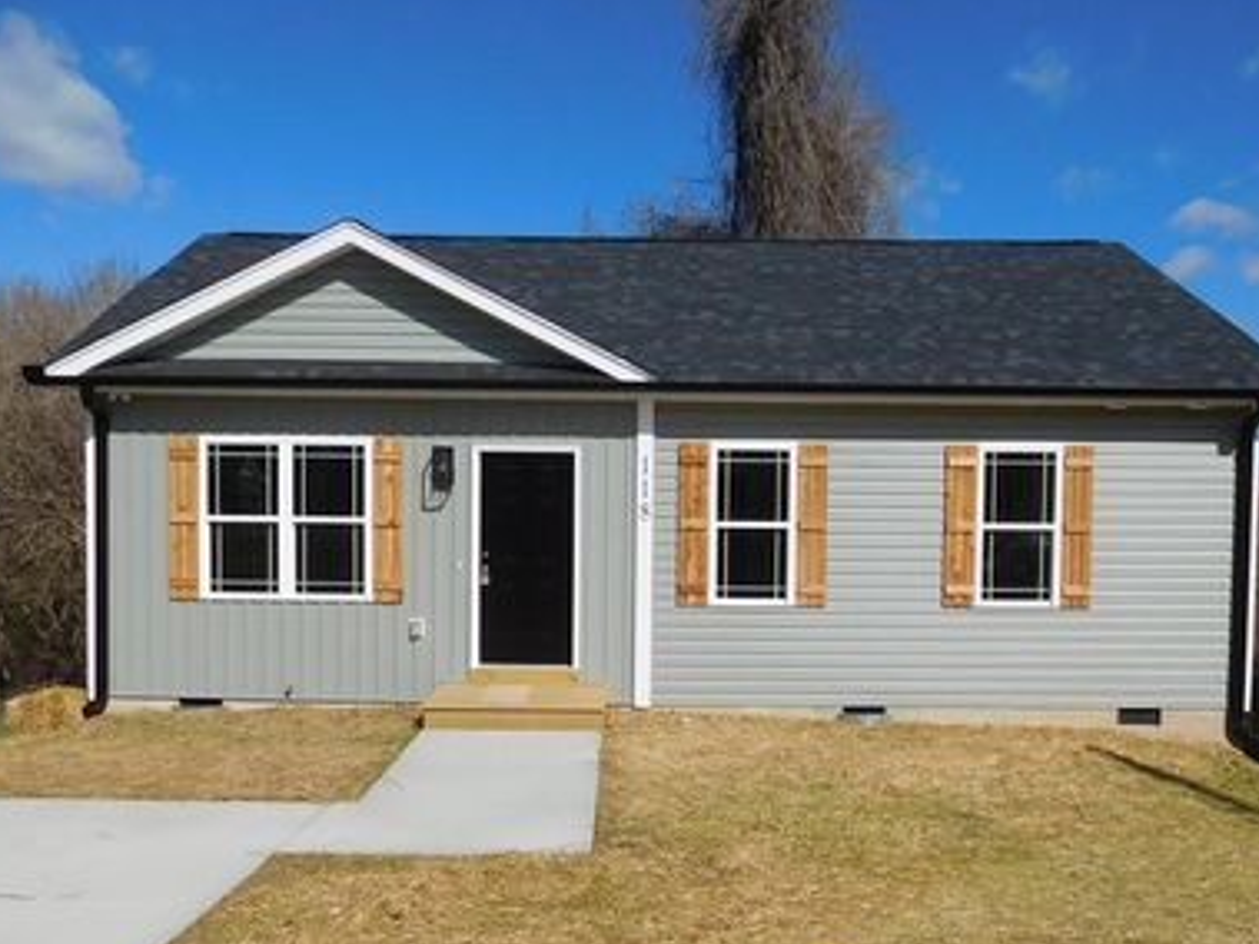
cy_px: 590
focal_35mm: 33
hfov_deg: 55.4
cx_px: 628
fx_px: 1200
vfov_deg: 42.6
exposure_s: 1/800
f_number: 6.8
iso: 125
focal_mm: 4.5
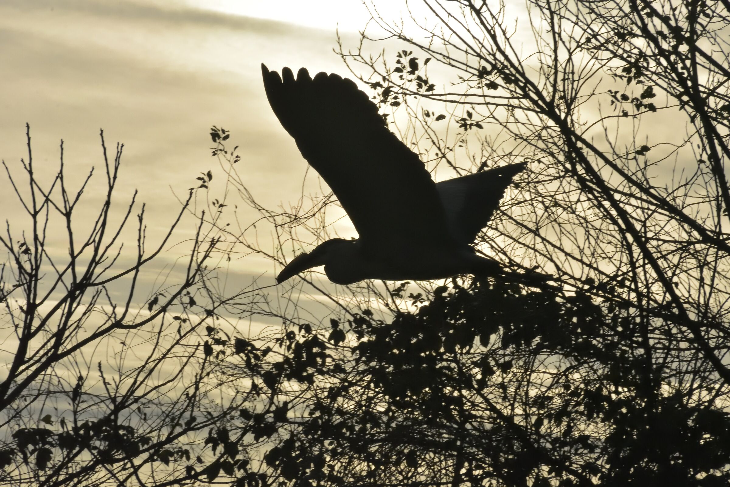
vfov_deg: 6.5
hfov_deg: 9.8
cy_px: 244
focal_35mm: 210
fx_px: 4258
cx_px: 365
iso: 3200
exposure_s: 1/3200
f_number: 22
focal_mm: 140
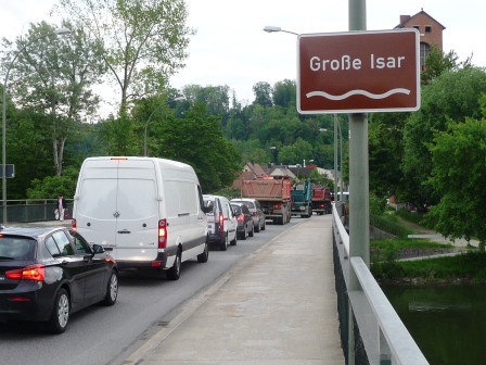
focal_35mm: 57
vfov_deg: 25.7
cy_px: 182
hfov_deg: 33.8
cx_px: 243
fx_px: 800
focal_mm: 5.6
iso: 100
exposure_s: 1/200
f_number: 3.6
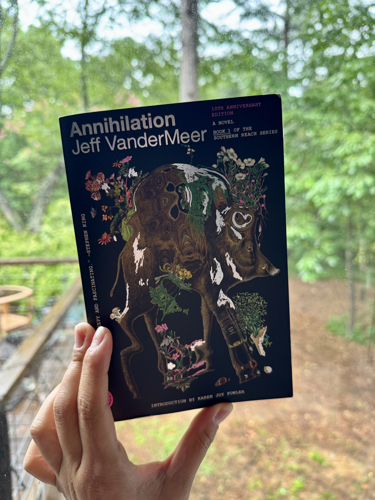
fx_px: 347
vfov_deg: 71.6
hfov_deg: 56.8
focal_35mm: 24
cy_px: 250
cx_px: 188
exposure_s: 1/101
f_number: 1.78
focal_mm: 6.76
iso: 200
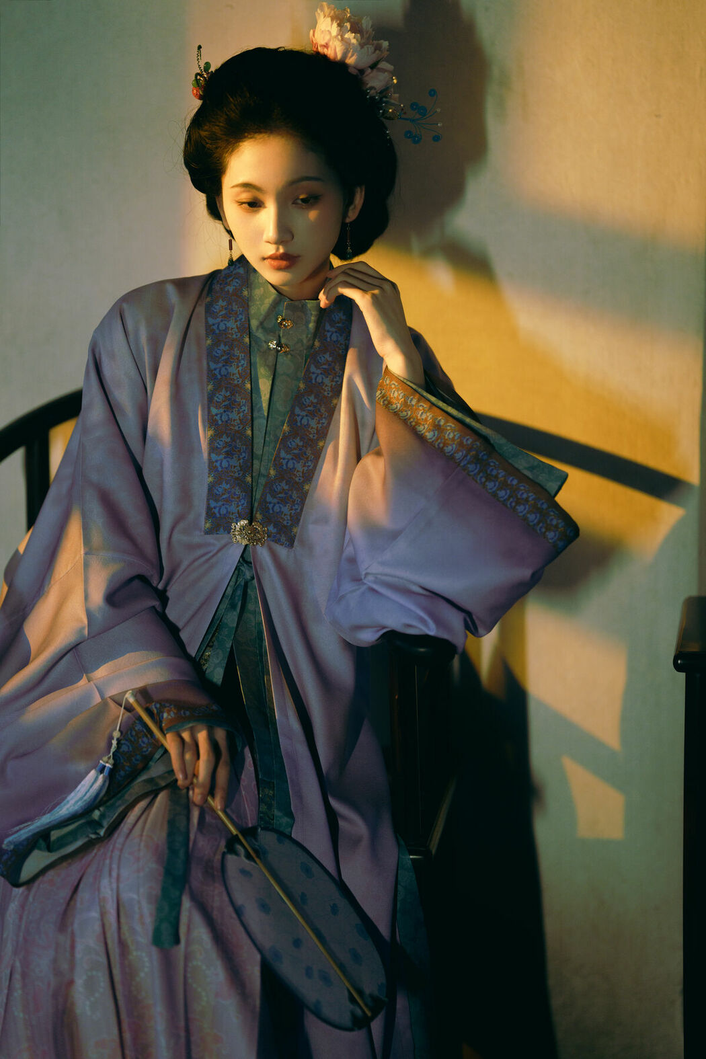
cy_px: 530
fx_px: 2500
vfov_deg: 23.9
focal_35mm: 85
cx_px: 353
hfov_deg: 16.1
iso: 1000
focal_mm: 85
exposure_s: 1/200
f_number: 1.4
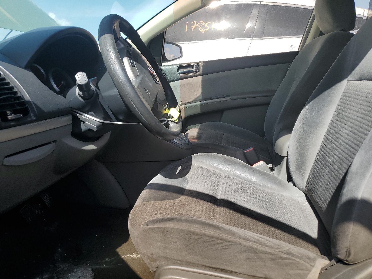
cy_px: 140
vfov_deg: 53.1
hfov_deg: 67.3
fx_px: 279
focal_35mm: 26
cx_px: 186
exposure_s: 1/1250
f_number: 1.5
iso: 50
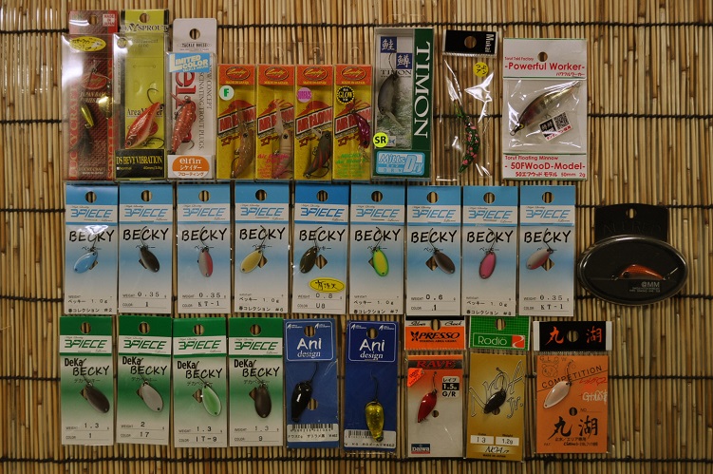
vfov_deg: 28.0
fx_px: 950
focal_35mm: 48
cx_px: 356
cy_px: 237
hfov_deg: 41.2
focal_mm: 32
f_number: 4.8
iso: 400
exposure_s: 1/60
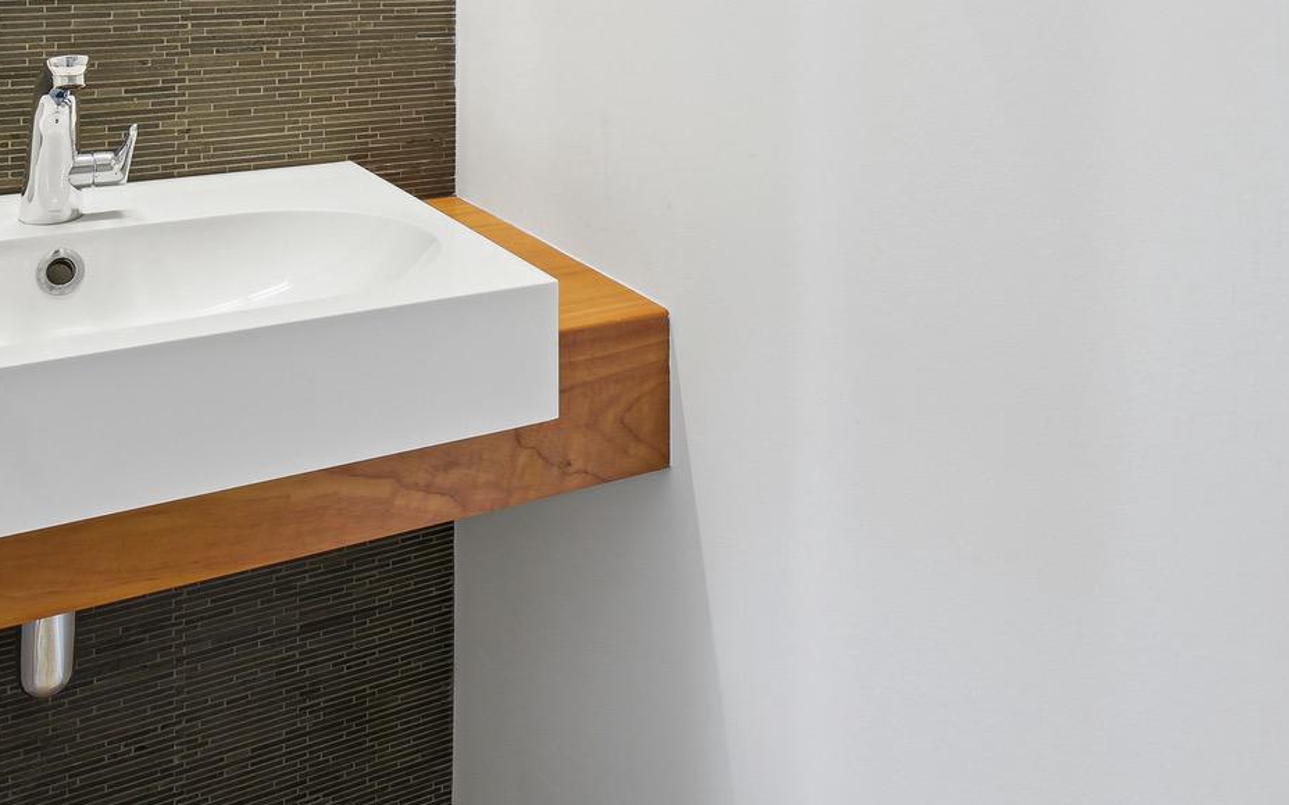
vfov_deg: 31.7
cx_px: 571
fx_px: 1265
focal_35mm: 36
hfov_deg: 53.9
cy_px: -58
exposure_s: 1/10
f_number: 8
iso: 400
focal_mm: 16
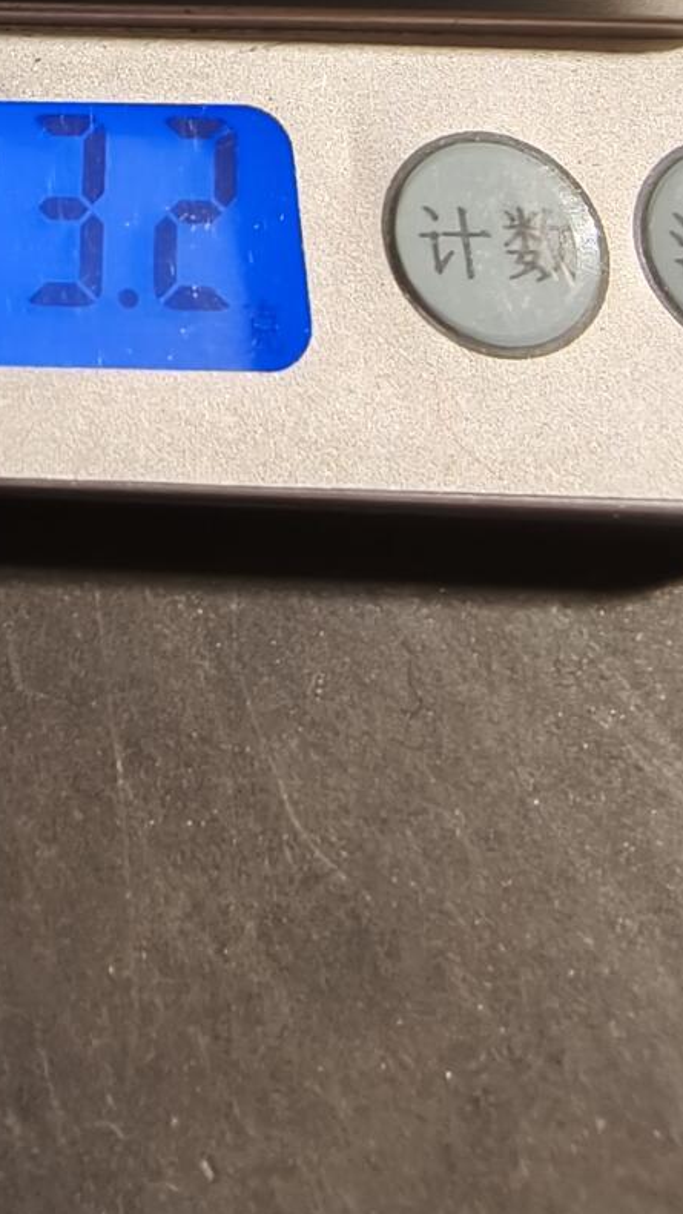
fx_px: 1835
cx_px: 84
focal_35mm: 57
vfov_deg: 34.4
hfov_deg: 20.7
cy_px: 97
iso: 200
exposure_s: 1/50
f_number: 2
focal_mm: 2.32
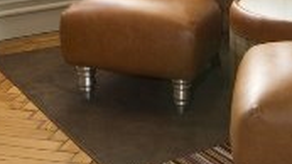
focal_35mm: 87
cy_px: -161
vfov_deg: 12.3
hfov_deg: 24.2
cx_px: 221
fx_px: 673
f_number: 13
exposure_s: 1/4
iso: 200
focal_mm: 18
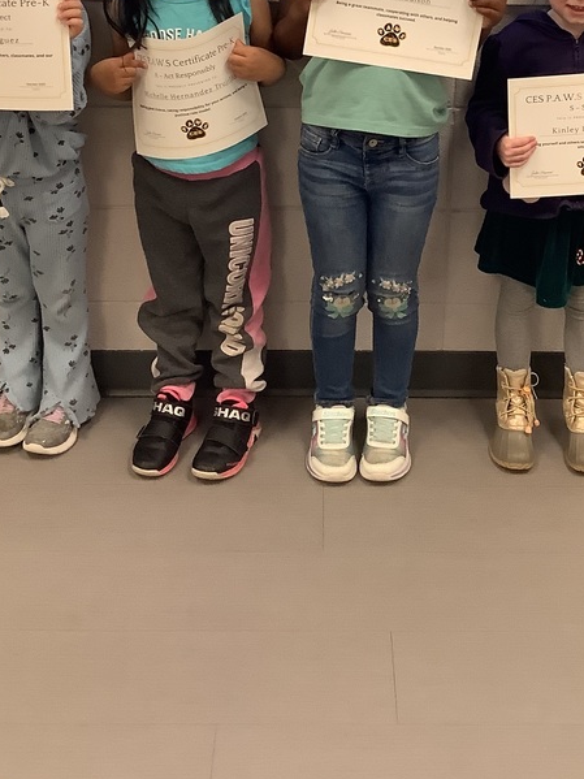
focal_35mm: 53
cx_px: 342
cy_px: 129
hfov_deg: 27.5
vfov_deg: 34.8
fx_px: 1193
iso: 200
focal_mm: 3.3
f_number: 2.4
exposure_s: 1/60
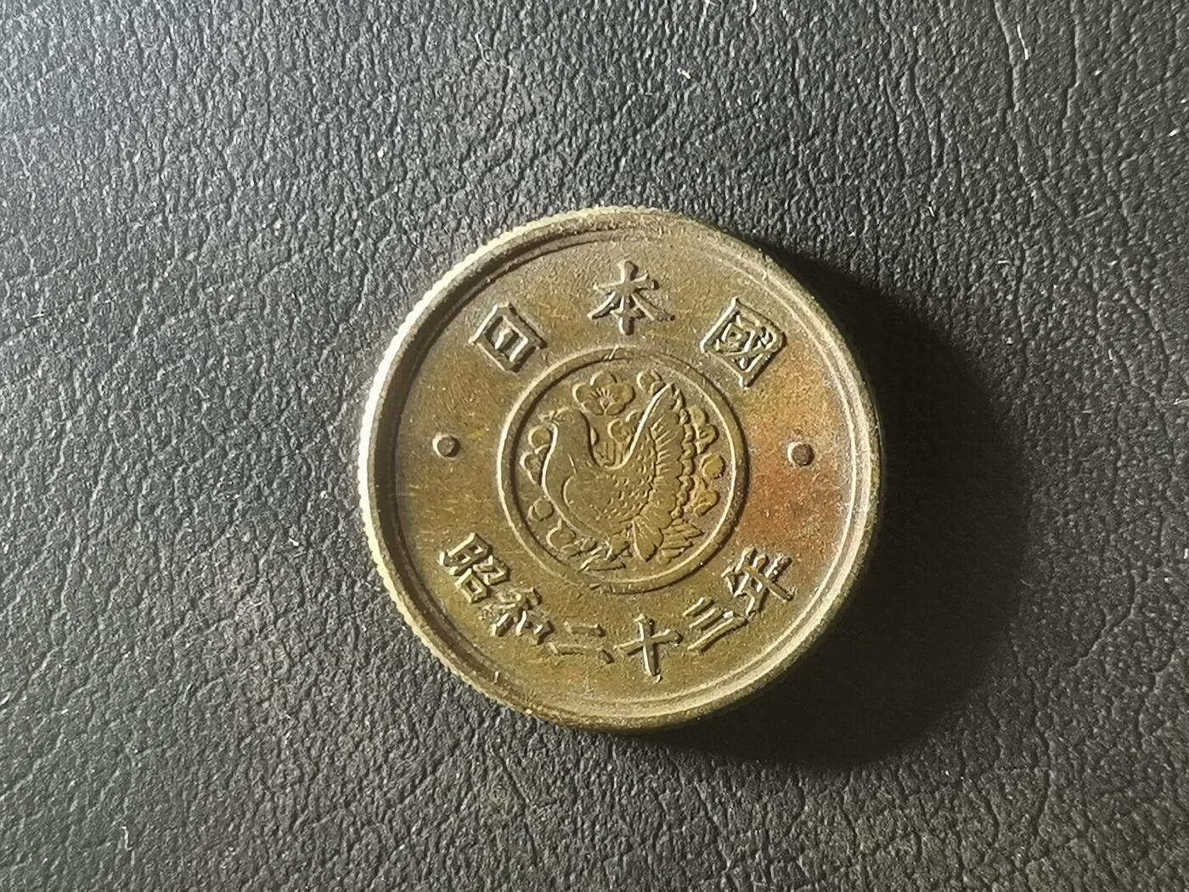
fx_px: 2645
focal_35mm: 77
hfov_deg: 25.3
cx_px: 594
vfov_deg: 19.1
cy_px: 446
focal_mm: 4.75
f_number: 1.8
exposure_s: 1/120
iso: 64
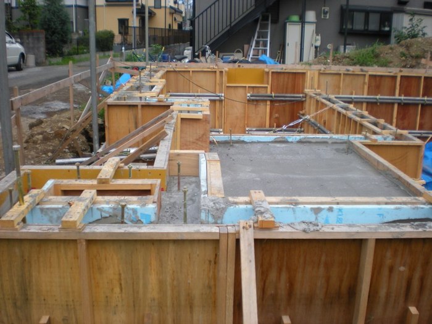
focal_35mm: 38
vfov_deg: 37.7
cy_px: 162
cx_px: 216
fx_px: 474
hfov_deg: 49.0
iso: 64
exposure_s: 1/79.4
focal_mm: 6.3
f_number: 3.1
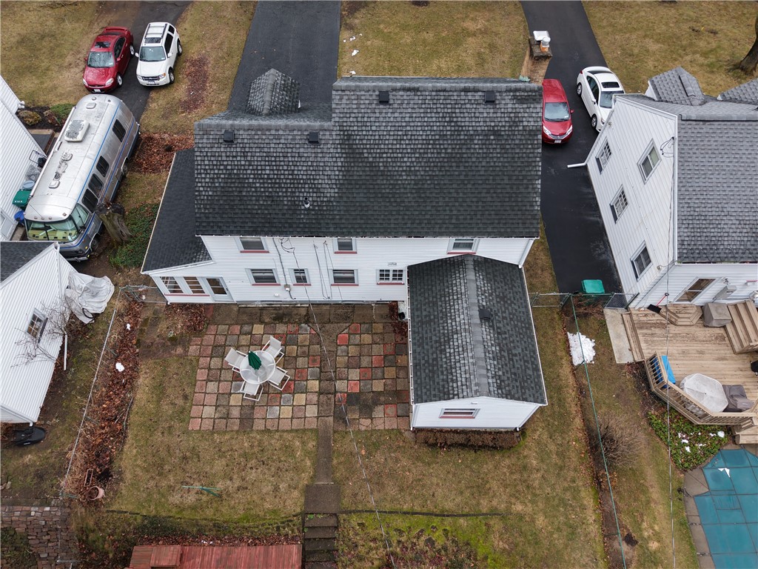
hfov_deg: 71.6
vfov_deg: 56.8
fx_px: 526
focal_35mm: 24
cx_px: 379
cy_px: 284
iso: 100
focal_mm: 8.67
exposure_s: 1/80
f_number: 1.8
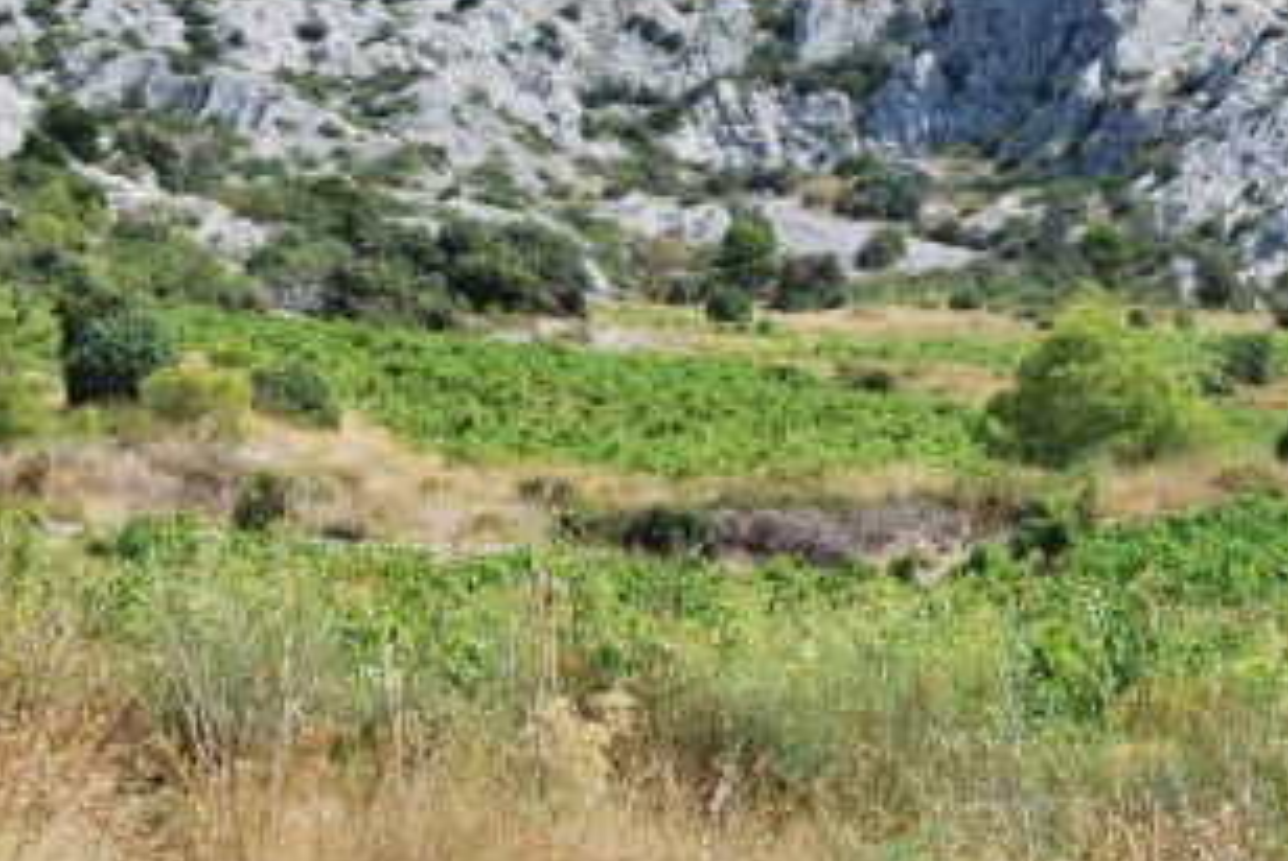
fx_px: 5300
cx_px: 686
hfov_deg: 13.9
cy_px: -8
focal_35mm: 148
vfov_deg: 9.2
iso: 100
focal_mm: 38
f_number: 7.1
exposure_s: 1/200
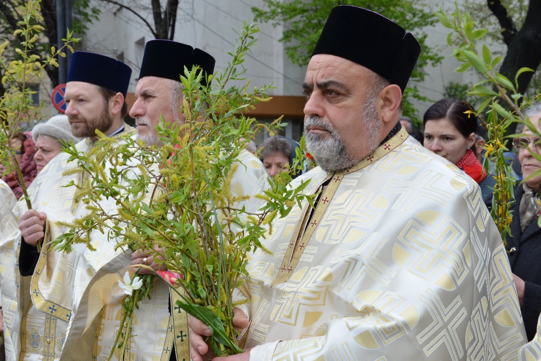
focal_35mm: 52
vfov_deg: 25.8
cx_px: 270
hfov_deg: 37.9
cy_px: 180
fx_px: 789
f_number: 8
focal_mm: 35
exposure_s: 1/200
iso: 500
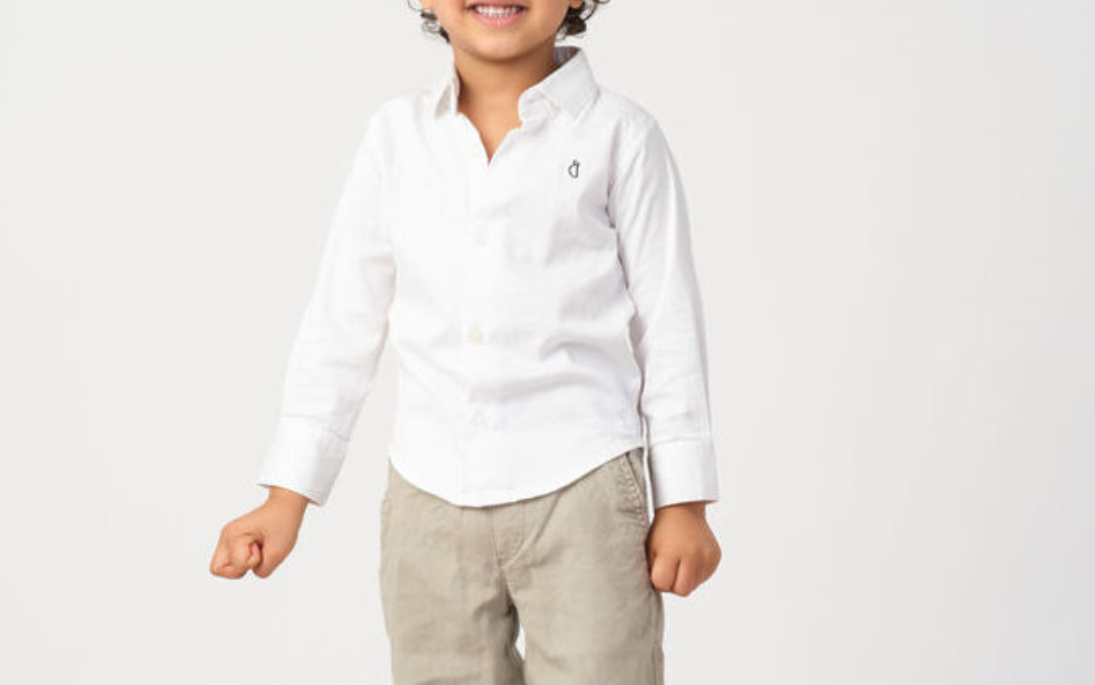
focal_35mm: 129
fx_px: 3852
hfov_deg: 16.2
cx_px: 548
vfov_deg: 10.2
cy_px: 430
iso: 160
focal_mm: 56
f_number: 8
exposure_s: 1/160
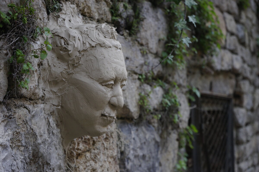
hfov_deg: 33.9
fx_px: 424
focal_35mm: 59
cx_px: 130
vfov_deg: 23.0
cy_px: 86
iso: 1000
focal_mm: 59
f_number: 5
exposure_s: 1/100
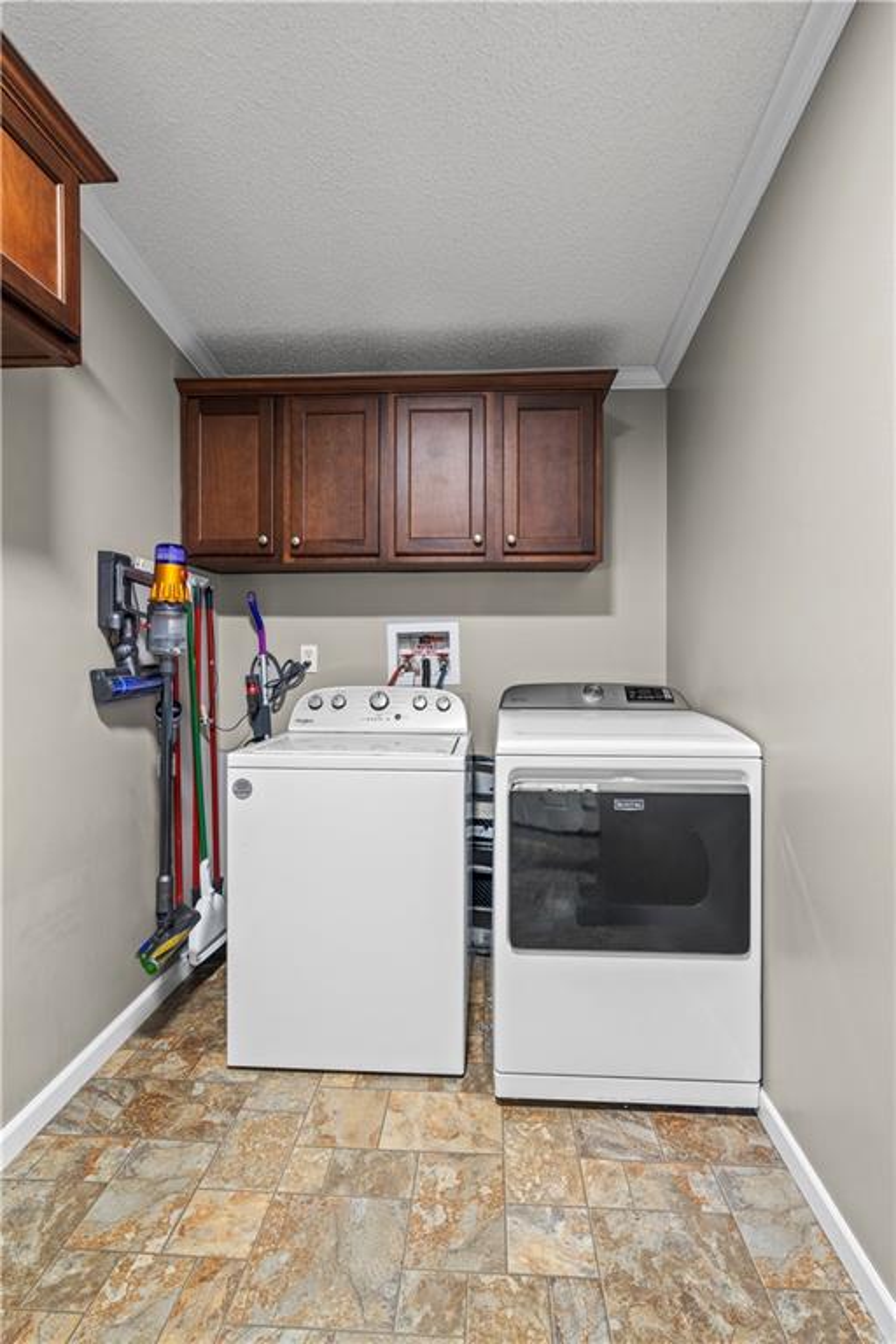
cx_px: 448
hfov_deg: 73.7
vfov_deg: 96.7
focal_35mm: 16
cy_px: 672
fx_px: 597
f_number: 8
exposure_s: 1.3
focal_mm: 16
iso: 250
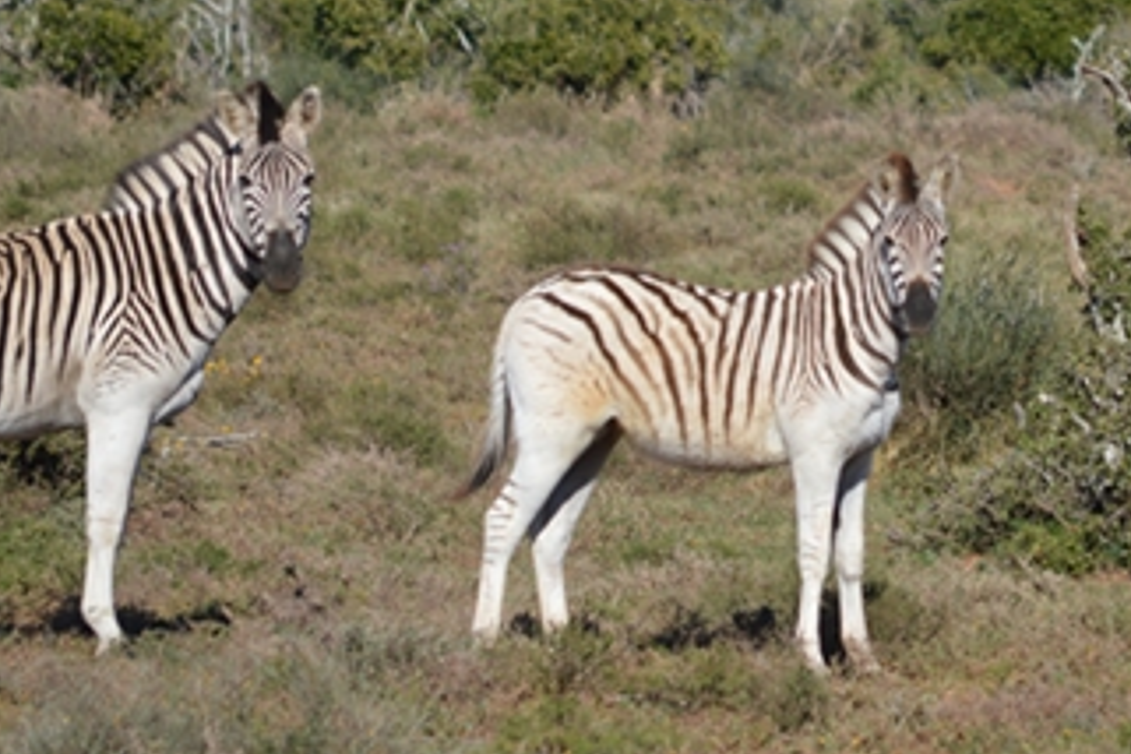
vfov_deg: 2.2
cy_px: 130
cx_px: 930
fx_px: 19359
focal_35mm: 616
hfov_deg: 3.3
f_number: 5.3
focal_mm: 165
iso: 100
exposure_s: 1/500
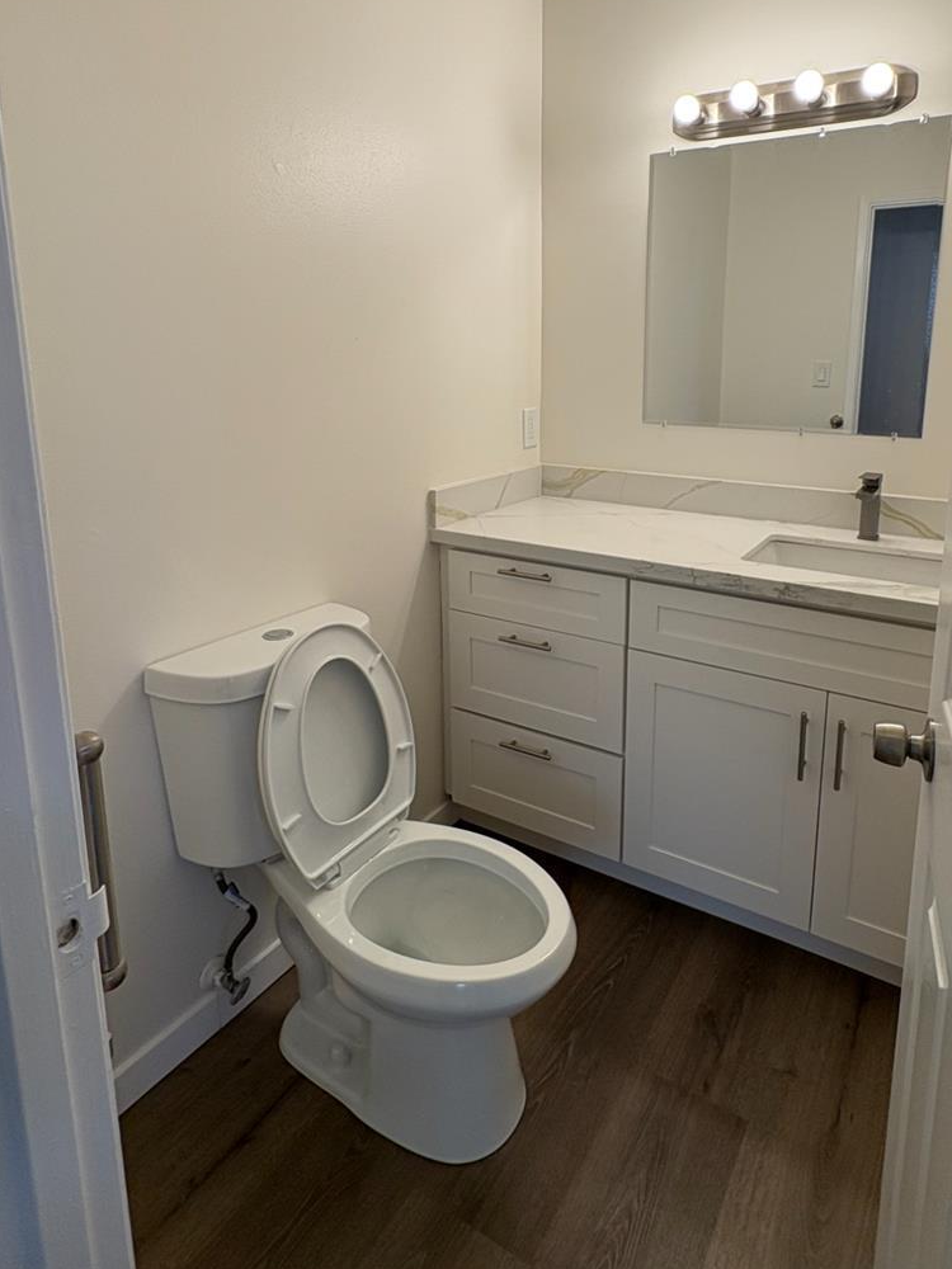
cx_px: 549
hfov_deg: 63.1
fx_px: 770
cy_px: 487
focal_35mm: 21
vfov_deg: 77.8
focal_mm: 2.22
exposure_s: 1/120
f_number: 2.2
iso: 50
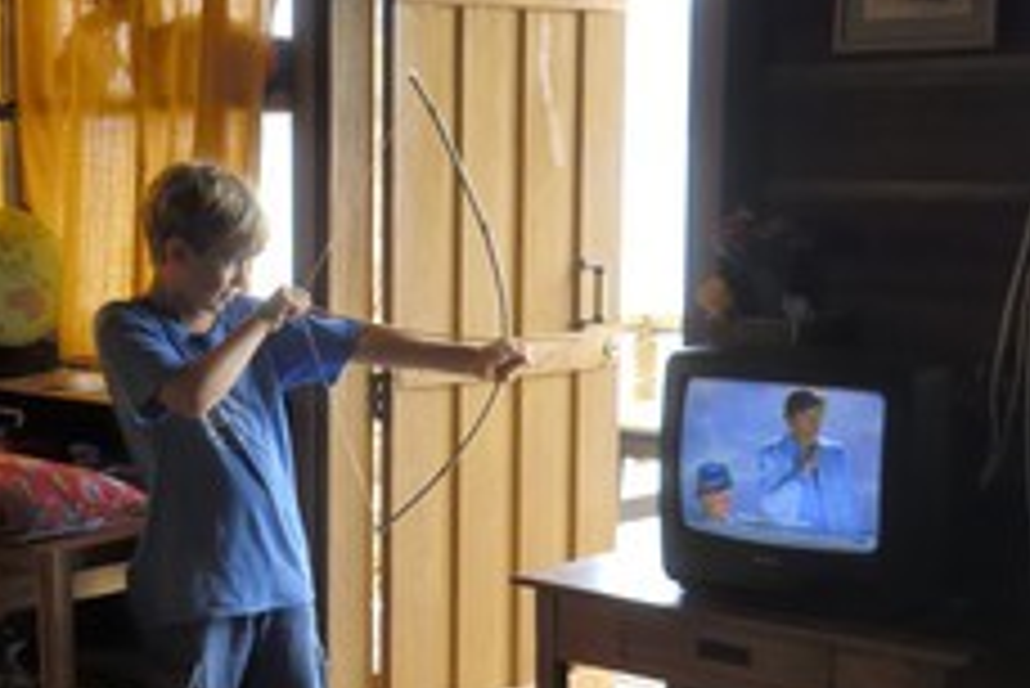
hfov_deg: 30.0
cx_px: 254
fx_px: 1889
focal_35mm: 66
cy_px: 436
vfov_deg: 20.6
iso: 100
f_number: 4
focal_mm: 24
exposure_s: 1/40
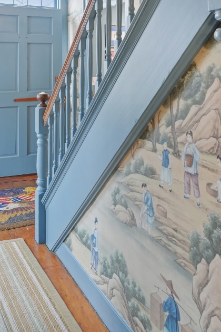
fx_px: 331
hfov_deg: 36.8
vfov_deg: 50.0
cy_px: 67
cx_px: 92
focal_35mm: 36
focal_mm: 21
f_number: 6.3
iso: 1250
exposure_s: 1/8
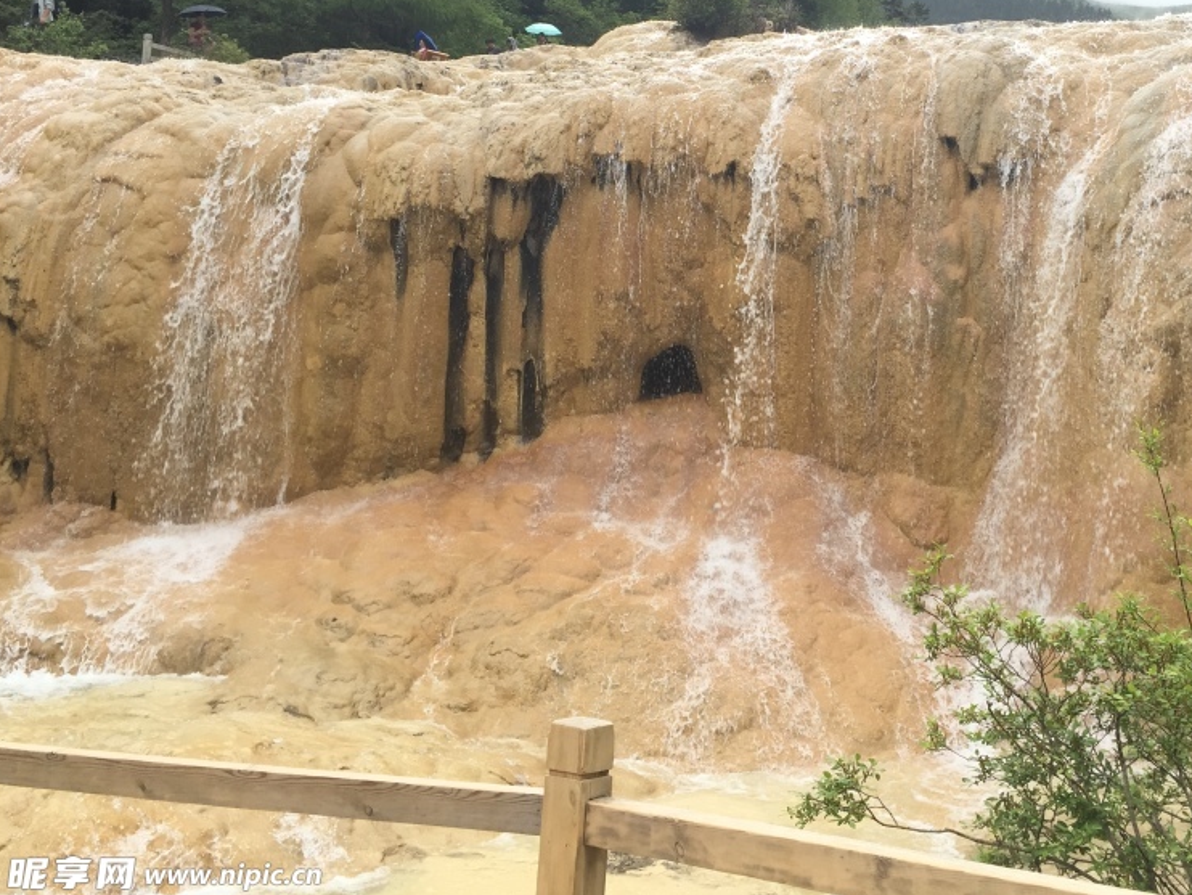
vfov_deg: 35.6
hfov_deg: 46.0
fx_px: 1378
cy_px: 286
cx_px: 805
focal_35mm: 40
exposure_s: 1/244
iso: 32
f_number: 2.2
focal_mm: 4.15
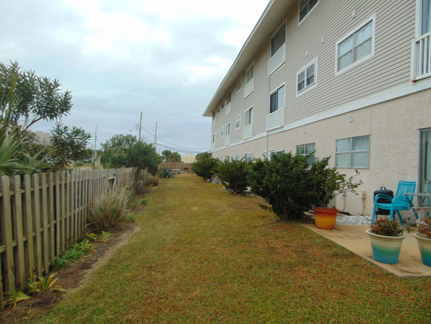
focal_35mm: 25
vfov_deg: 54.9
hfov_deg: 69.4
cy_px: 162
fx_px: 311
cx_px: 216
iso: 80
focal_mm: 4.5
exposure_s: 1/250
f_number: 3
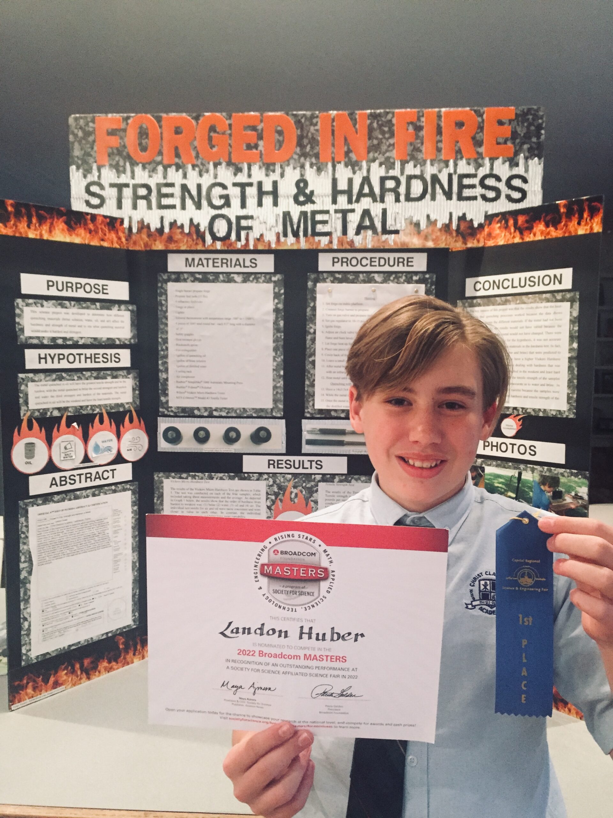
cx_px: 306
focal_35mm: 29
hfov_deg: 48.2
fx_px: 685
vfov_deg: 61.7
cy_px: 409
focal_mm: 4.15
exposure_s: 1/15
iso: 250
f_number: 2.2
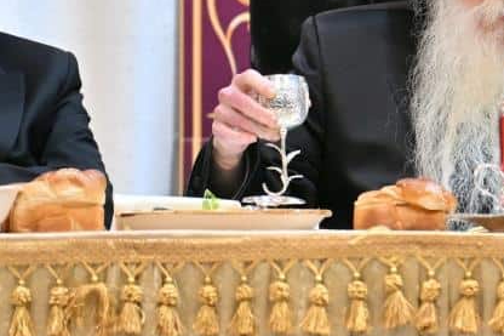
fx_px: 10341
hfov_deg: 2.8
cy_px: -17
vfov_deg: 1.9
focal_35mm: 739
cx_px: 503
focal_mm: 200
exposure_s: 1/200
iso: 400
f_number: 2.8
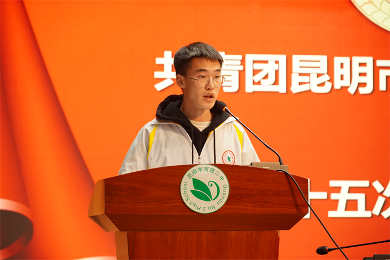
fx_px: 1640
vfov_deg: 9.0
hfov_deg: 13.6
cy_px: 130
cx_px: 195
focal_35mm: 152
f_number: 5.6
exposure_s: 1/20
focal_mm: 101
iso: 500
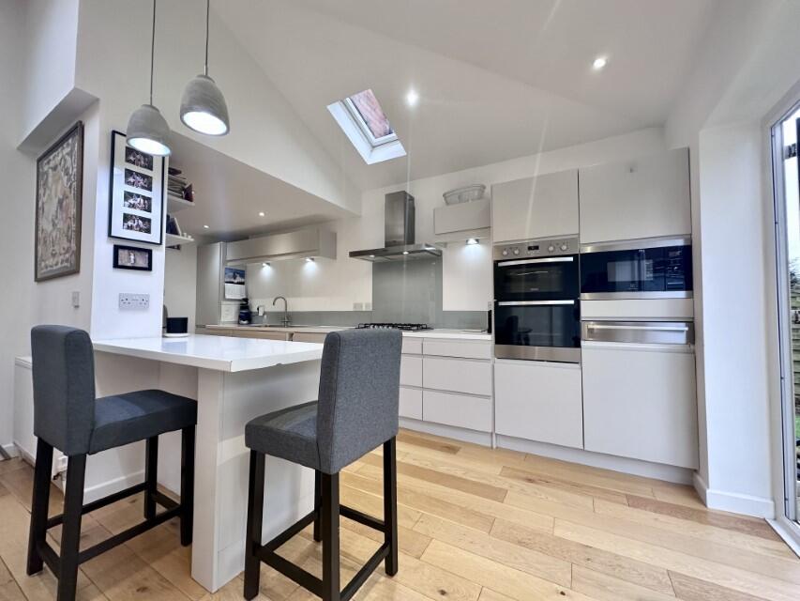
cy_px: 300
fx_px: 324
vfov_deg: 85.7
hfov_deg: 102.1
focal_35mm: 14
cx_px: 400
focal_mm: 2.22
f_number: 2.2
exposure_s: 1/100
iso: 160
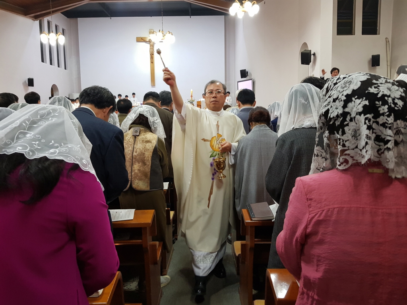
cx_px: 204
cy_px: 152
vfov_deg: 53.1
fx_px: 306
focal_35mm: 26
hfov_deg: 67.3
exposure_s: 1/30
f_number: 1.7
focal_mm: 4.3
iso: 200
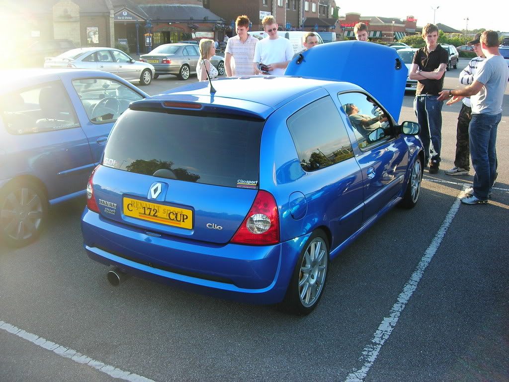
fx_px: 559
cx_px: 254
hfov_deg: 49.0
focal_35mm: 38
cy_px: 191
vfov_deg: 37.7
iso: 64
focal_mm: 7.8
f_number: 2.8
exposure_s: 1/200
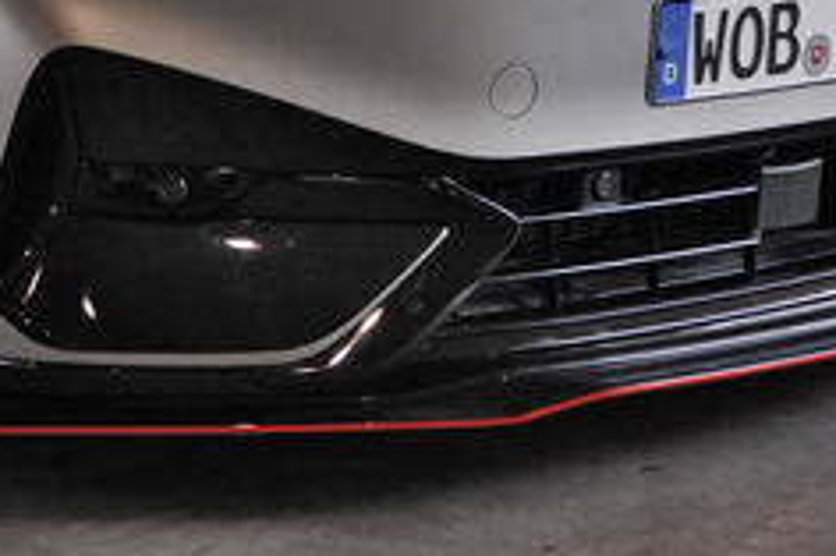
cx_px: 145
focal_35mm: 146
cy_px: 41
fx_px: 3388
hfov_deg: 14.0
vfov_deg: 9.3
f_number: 2.8
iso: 640
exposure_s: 1/40
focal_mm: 56
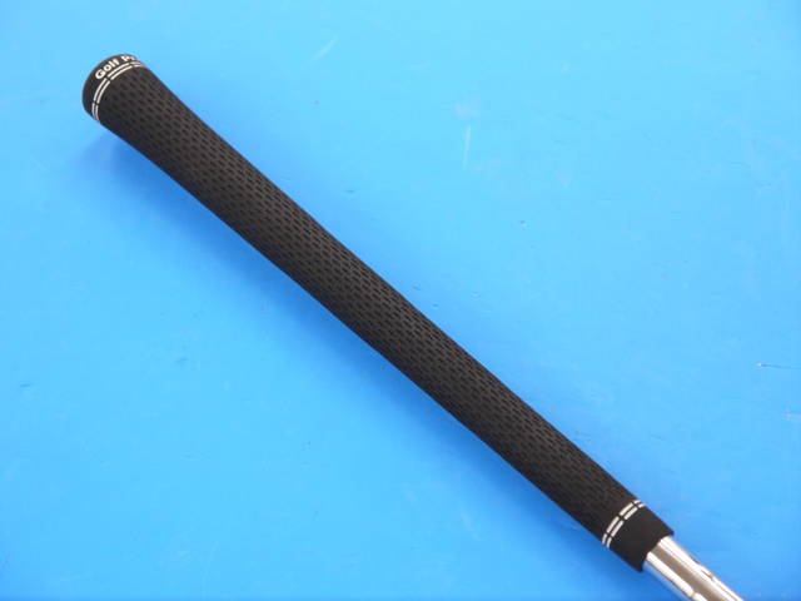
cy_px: 300
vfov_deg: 21.6
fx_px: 1573
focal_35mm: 68
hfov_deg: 28.6
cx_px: 400
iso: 640
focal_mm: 34
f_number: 5.2
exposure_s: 1/80
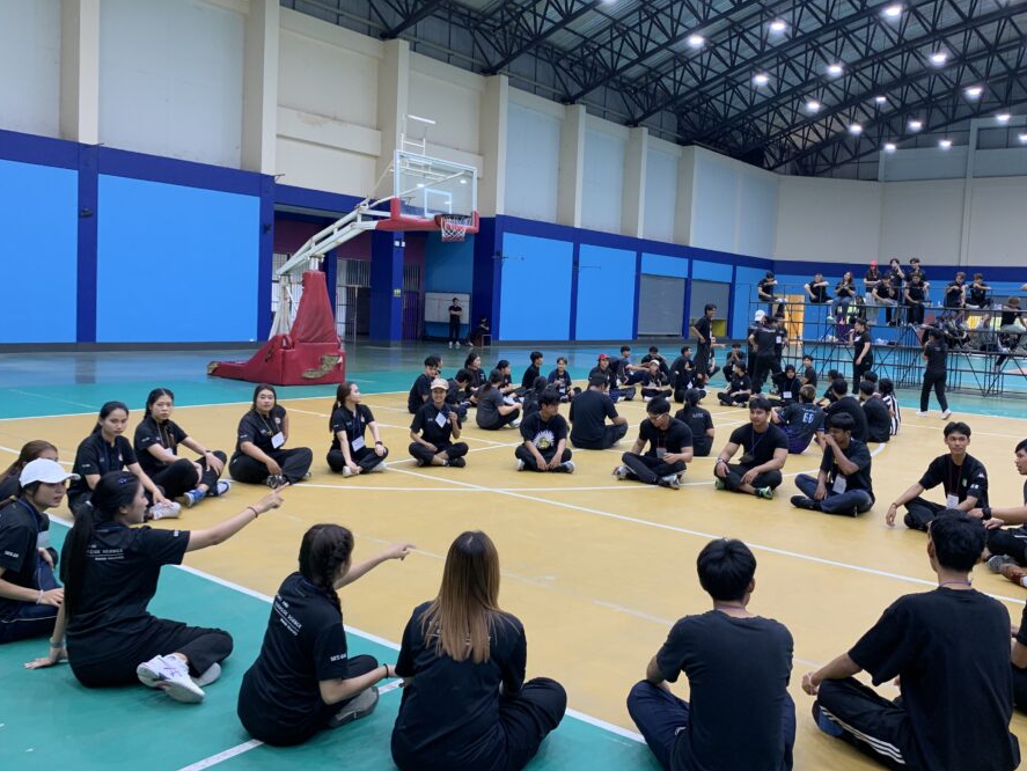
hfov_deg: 59.8
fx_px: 890
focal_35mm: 30
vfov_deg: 46.8
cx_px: 564
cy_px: 373
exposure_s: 1/50
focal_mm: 4.25
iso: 64
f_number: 1.8
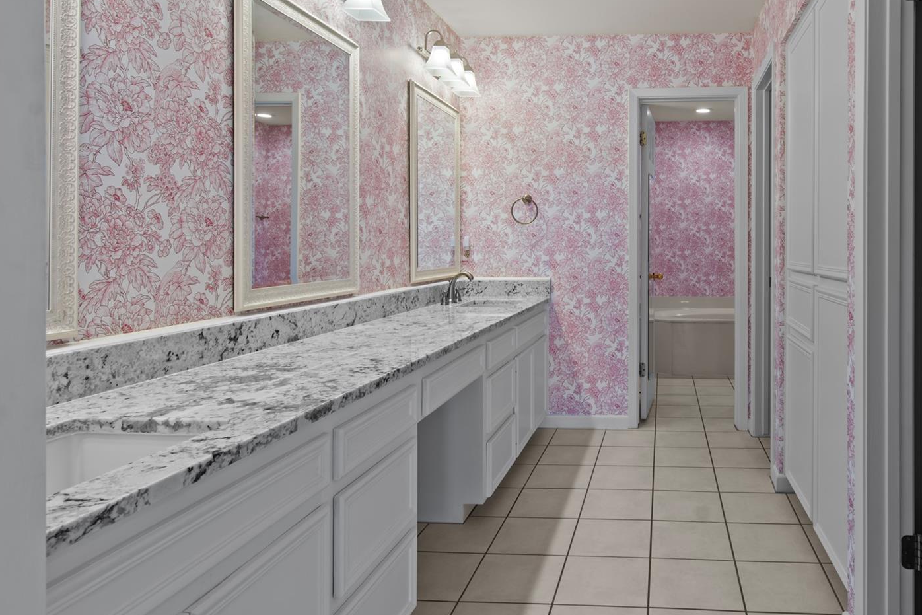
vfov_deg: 56.4
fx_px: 563
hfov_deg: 76.0
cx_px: 617
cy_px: 225
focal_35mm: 22
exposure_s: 1/1.67
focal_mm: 10
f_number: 9
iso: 100
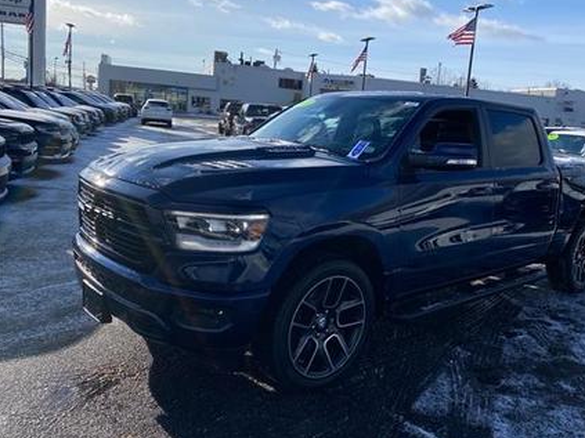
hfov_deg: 58.0
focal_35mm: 31
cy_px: 185
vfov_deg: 45.3
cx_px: 343
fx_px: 524
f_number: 1.8
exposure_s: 1/6061
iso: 32
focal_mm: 4.25
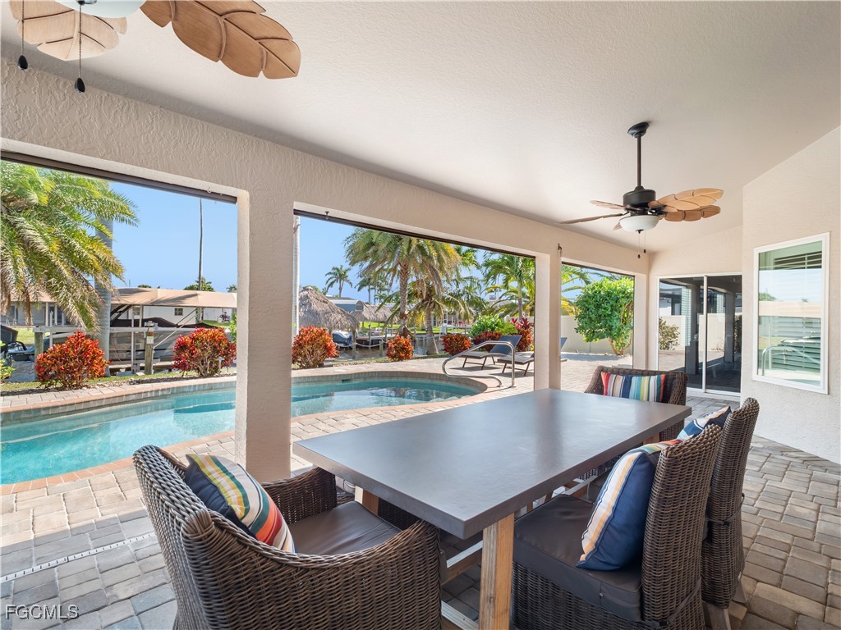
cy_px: 315
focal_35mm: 16
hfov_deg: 94.5
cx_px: 420
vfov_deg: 78.1
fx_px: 389
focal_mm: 8
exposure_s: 1/40
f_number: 7.1
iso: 200
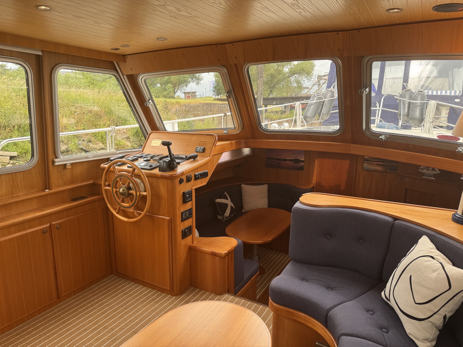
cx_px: 232
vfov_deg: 56.8
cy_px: 174
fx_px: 321
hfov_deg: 71.6
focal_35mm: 24
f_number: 1.78
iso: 64
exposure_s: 1/222
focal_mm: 6.76
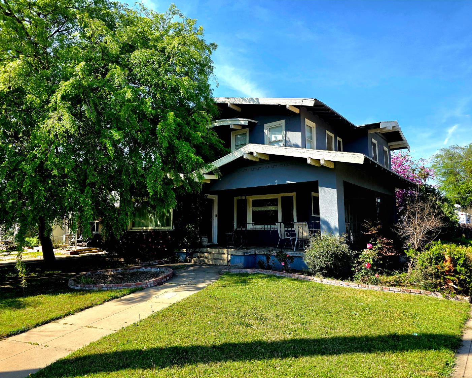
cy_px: 189
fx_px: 335
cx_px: 231
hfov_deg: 70.3
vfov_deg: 58.8
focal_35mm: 24
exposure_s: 1/5000
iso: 80
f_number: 1.7
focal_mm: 6.3
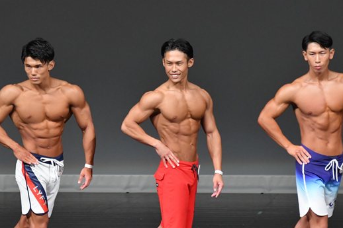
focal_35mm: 471
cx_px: 139
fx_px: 4486
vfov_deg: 2.9
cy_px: 166
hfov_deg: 4.4
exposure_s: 1/400
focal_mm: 210
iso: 4000
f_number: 5.6
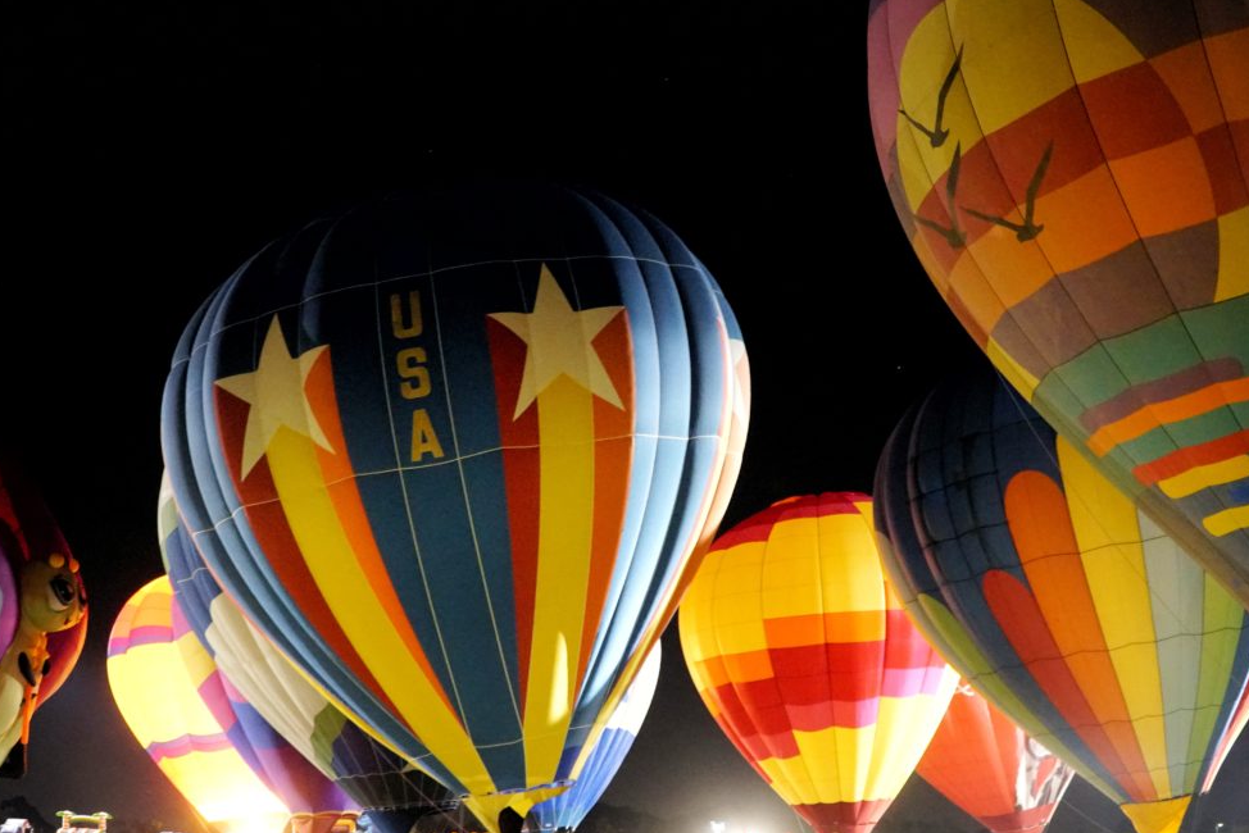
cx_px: 639
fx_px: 1423
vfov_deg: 32.6
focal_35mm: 41
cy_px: 402
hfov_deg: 47.4
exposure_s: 1/15
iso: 6400
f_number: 4
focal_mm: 26
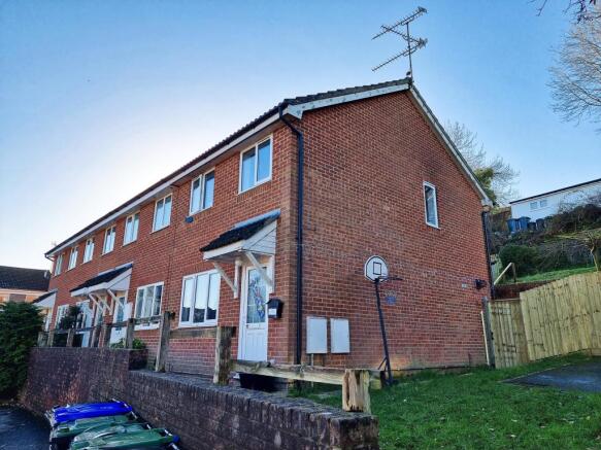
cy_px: 225
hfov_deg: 71.6
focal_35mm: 24
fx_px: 417
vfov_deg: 56.8
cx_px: 300
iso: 50
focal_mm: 6.7
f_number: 1.8
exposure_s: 1/475
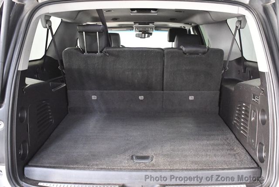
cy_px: 94
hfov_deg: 53.1
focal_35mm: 36
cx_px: 140
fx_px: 279
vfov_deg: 36.9
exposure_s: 1/60
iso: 5000
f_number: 3.5
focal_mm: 18
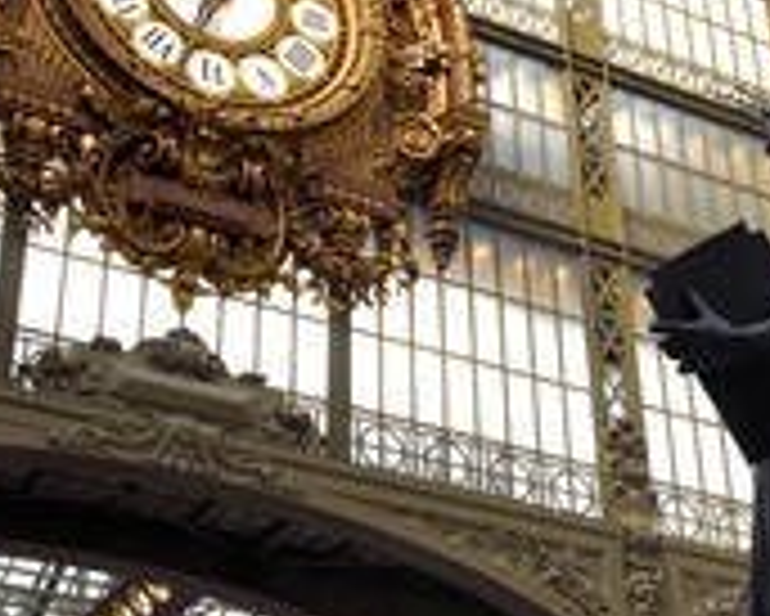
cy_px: 261
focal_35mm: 74
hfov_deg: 25.7
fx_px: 1687
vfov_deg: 20.7
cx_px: 380
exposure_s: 1/60
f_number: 11
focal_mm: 32
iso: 800
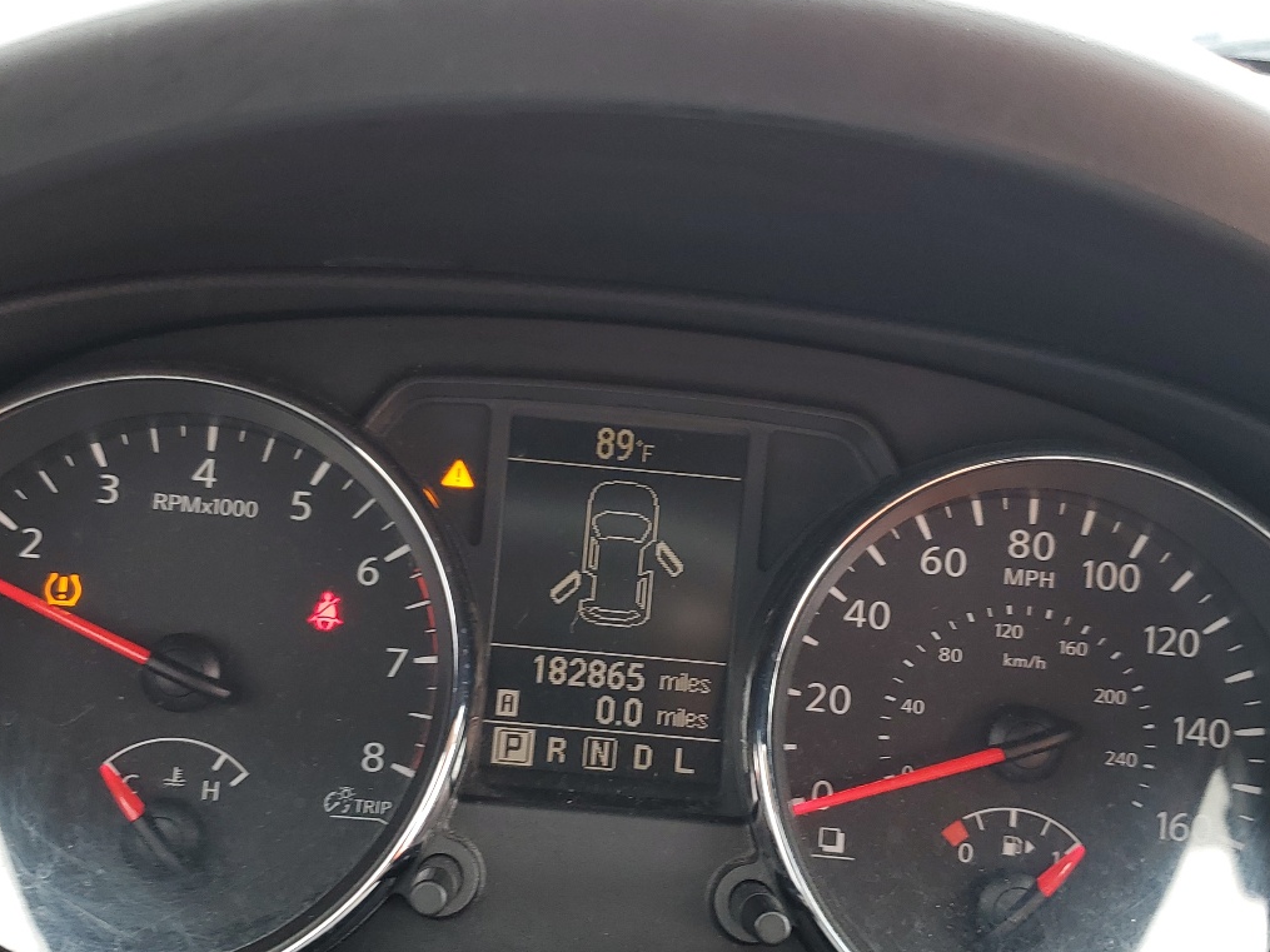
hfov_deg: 45.7
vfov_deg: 35.0
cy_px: 582
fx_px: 1504
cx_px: 591
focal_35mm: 41
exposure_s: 1/120
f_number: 1.5
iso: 50
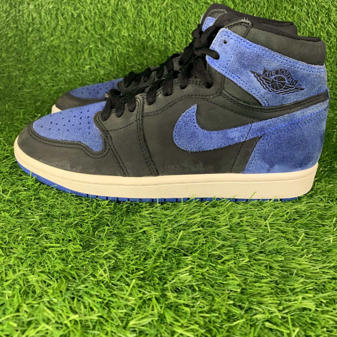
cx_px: 169
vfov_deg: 51.8
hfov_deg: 52.5
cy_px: 121
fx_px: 341
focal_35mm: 31
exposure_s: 1/60
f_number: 1.8
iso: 250
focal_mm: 4.25
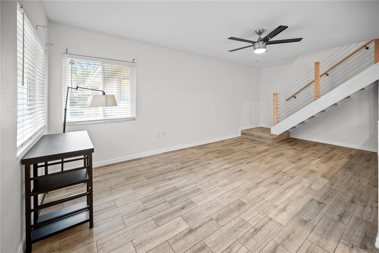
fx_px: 147
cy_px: 126
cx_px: 190
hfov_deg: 104.3
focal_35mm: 14
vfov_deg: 81.2
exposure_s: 1/1.25
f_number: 4
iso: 100
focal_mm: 14
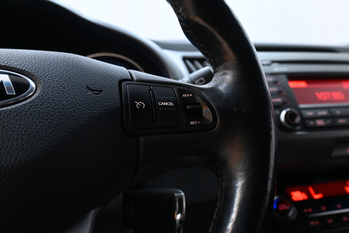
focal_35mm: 33
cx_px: 174
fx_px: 320
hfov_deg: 57.2
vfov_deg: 40.0
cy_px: 116
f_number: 5
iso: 4000
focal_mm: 22
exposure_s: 1/100
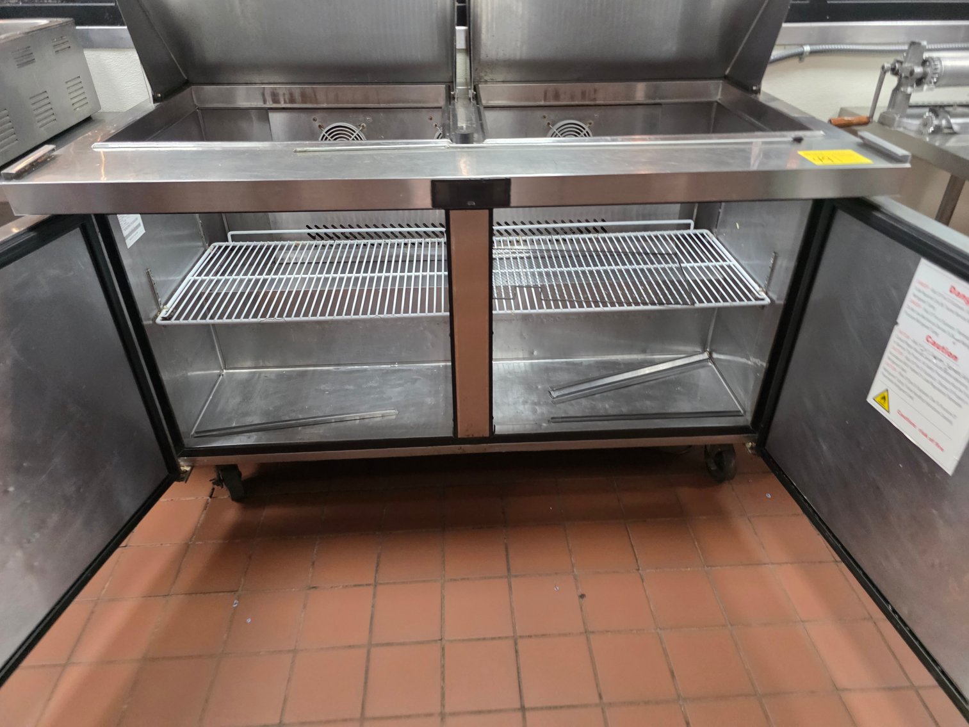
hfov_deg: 73.9
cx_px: 484
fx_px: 644
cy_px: 364
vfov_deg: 58.9
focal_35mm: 23
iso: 800
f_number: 1.7
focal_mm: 6.3
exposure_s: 1/120
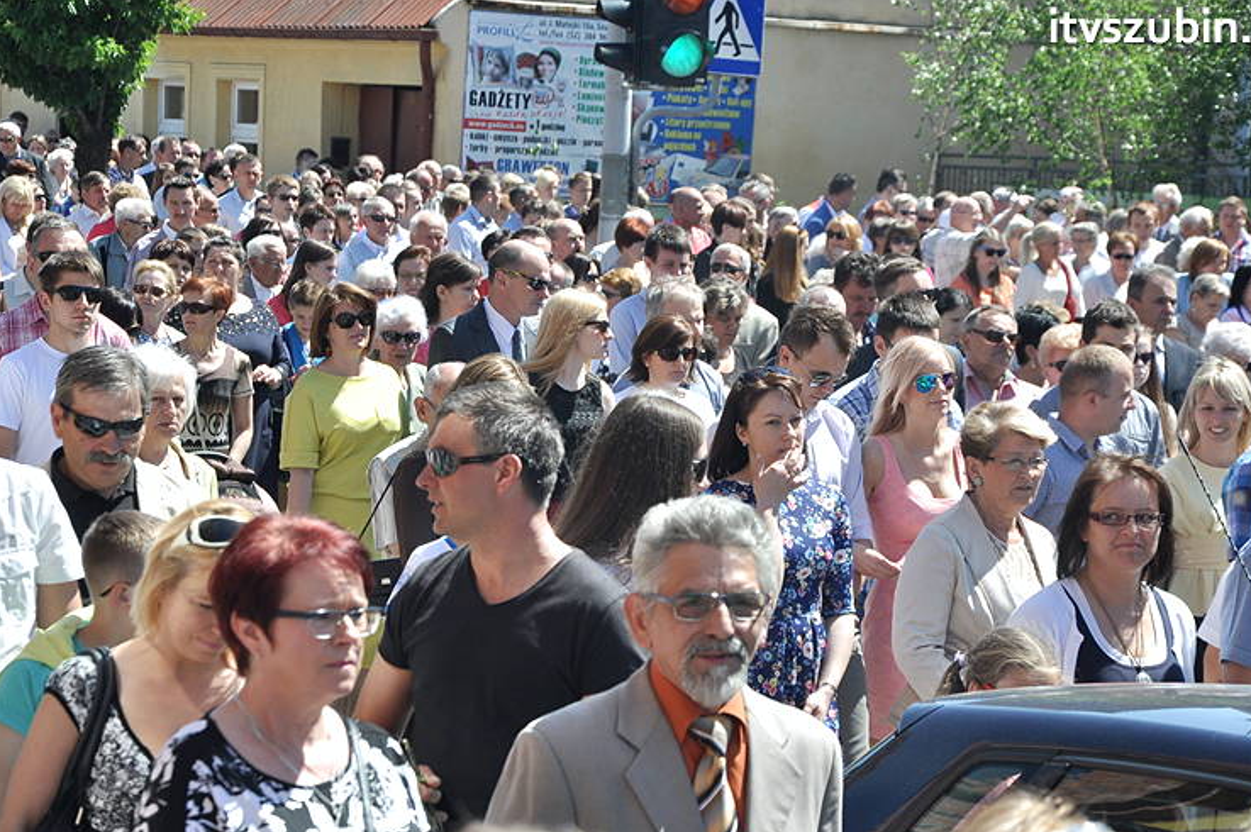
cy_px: 448
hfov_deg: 15.8
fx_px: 4500
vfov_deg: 10.6
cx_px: 607
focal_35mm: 130
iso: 400
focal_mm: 75
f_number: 8
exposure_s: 1/800
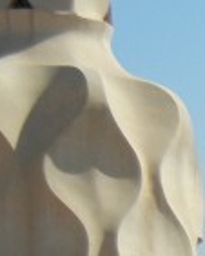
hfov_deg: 6.4
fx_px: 1614
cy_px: 401
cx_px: 684
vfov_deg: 8.8
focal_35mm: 213
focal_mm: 5.4
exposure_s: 1/543
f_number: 7
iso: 160
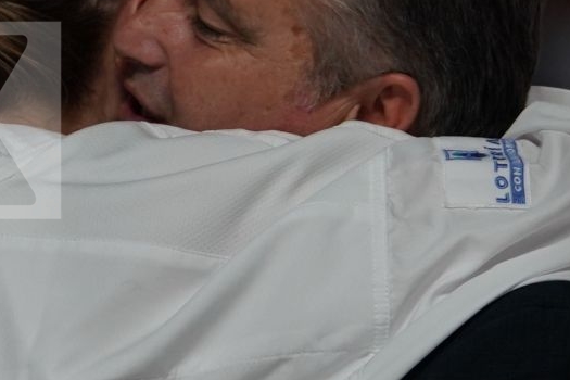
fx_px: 16275
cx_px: 328
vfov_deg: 1.3
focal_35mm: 1028
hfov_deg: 2.0
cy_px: 121
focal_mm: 200
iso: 800
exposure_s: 1/1000
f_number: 2.8
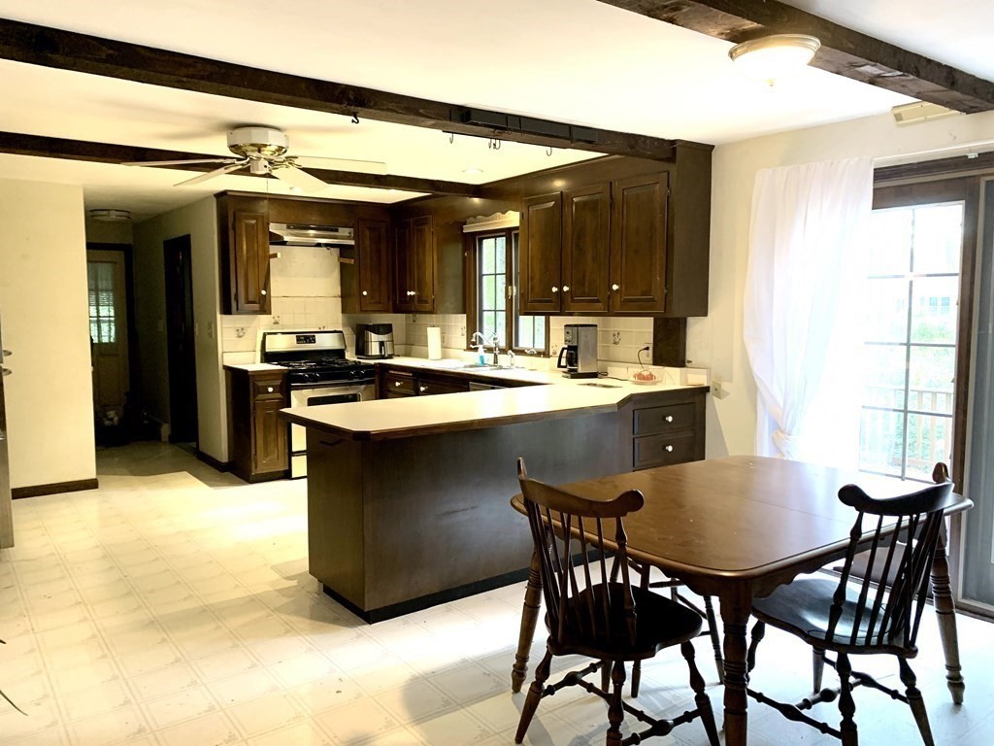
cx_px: 497
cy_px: 373
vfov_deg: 53.1
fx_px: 747
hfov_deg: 67.3
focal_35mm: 26
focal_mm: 4.25
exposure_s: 1/60
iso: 160
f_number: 1.8
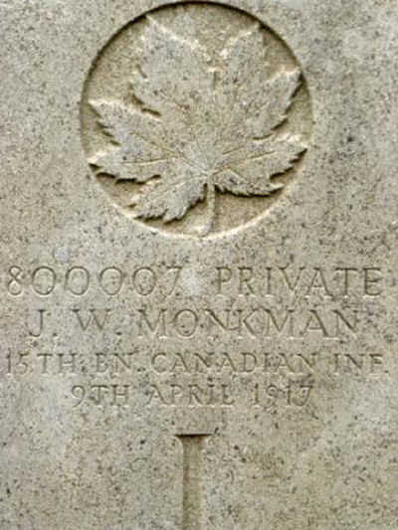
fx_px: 1456
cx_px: 199
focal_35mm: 95
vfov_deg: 20.6
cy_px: 265
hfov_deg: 15.6
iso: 161
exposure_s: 1/71.7
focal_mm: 16.9
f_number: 4
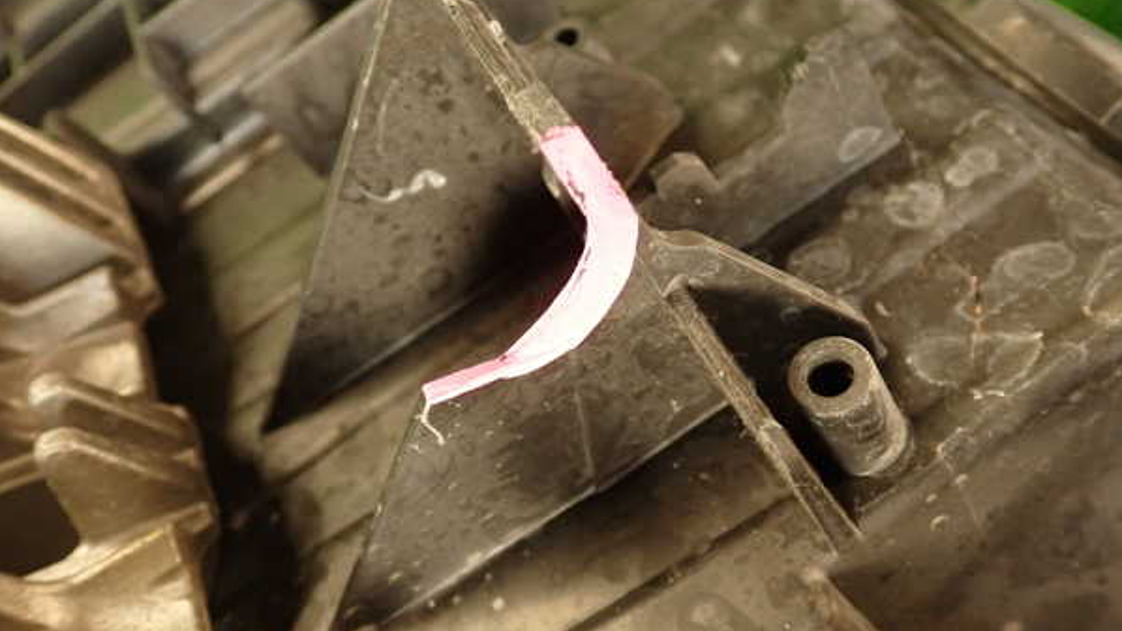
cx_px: 561
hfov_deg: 56.6
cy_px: 308
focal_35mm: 35
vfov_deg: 33.7
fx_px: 1041
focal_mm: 5.79
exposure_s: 1/30
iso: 250
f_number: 2.4
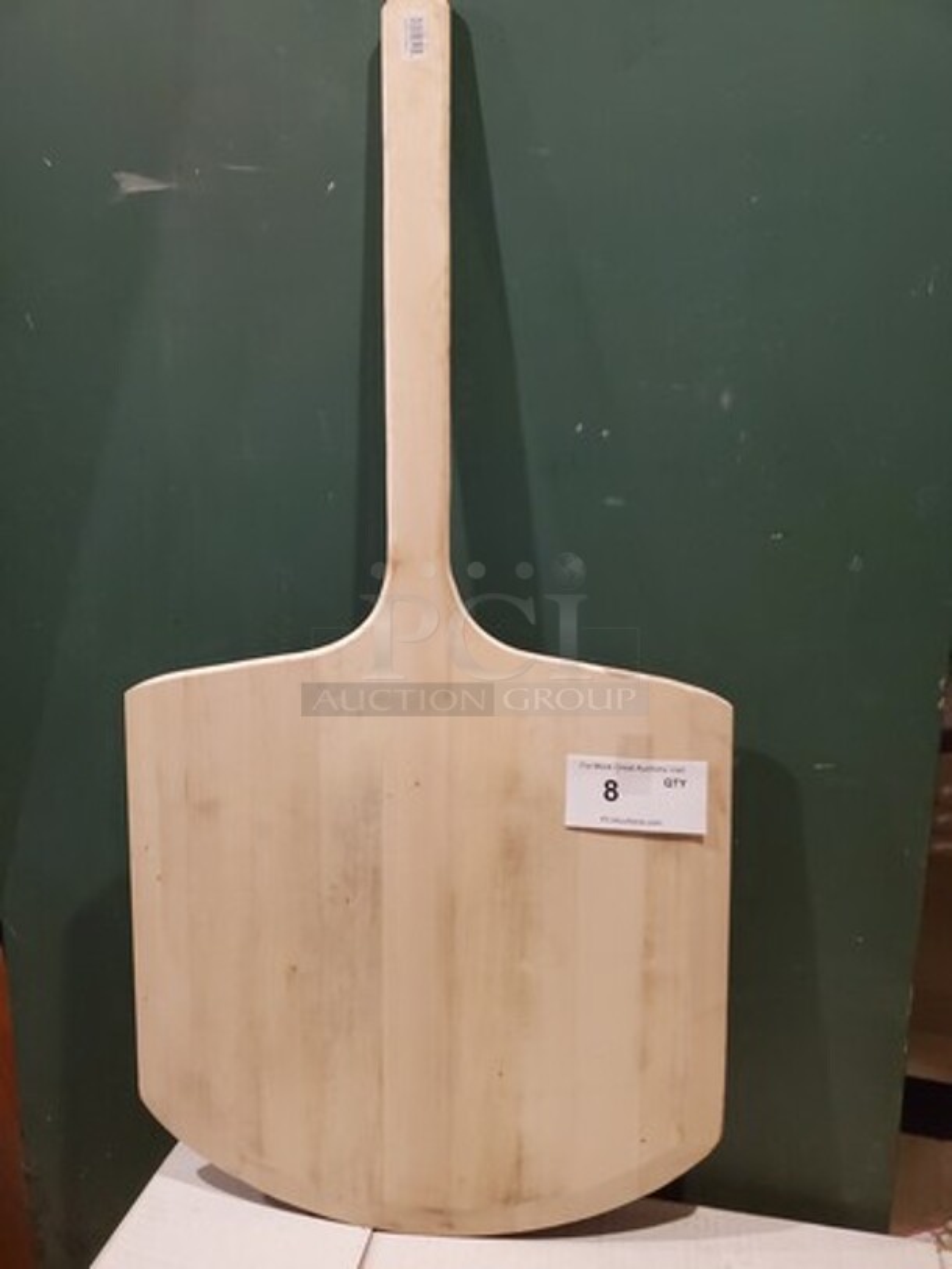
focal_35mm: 26
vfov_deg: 67.3
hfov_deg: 53.1
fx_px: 953
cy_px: 634
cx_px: 476
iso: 500
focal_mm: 4.3
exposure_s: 1/40
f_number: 1.5
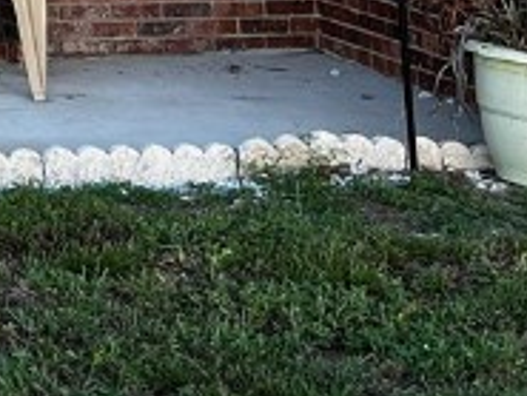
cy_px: -587
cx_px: -456
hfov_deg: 12.4
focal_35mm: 144
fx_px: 2194
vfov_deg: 9.2
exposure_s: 1/274
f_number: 1.5
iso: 40
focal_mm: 5.7
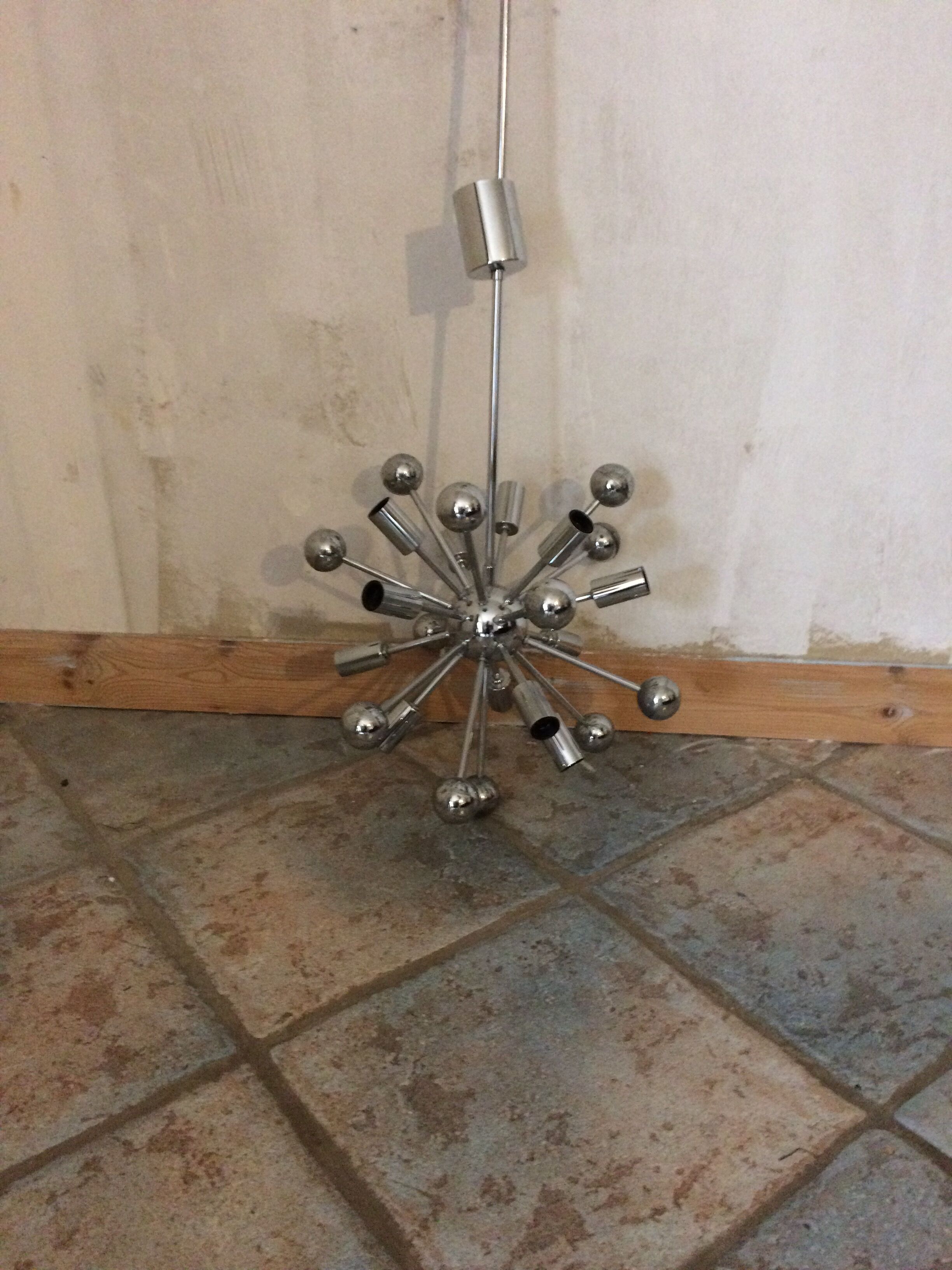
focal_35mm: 29
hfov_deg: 48.2
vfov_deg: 61.7
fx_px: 1063
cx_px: 476
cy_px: 635
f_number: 2.2
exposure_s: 1/17
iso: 400
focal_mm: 4.15
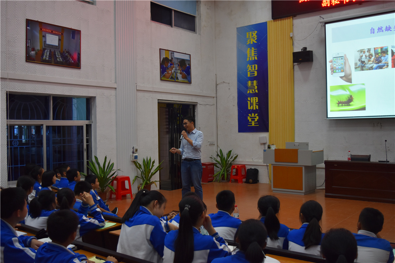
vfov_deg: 36.8
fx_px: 395
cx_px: 198
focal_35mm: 36
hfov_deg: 53.1
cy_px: 132
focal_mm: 24
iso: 720
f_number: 4
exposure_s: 1/60
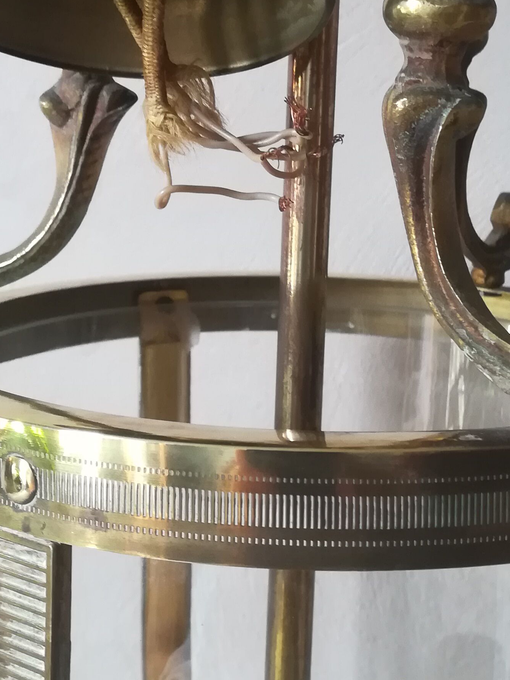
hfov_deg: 25.2
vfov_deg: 33.0
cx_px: 290
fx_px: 1139
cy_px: 247
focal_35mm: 58
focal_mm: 3.83
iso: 320
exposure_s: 1/33.3
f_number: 2.2
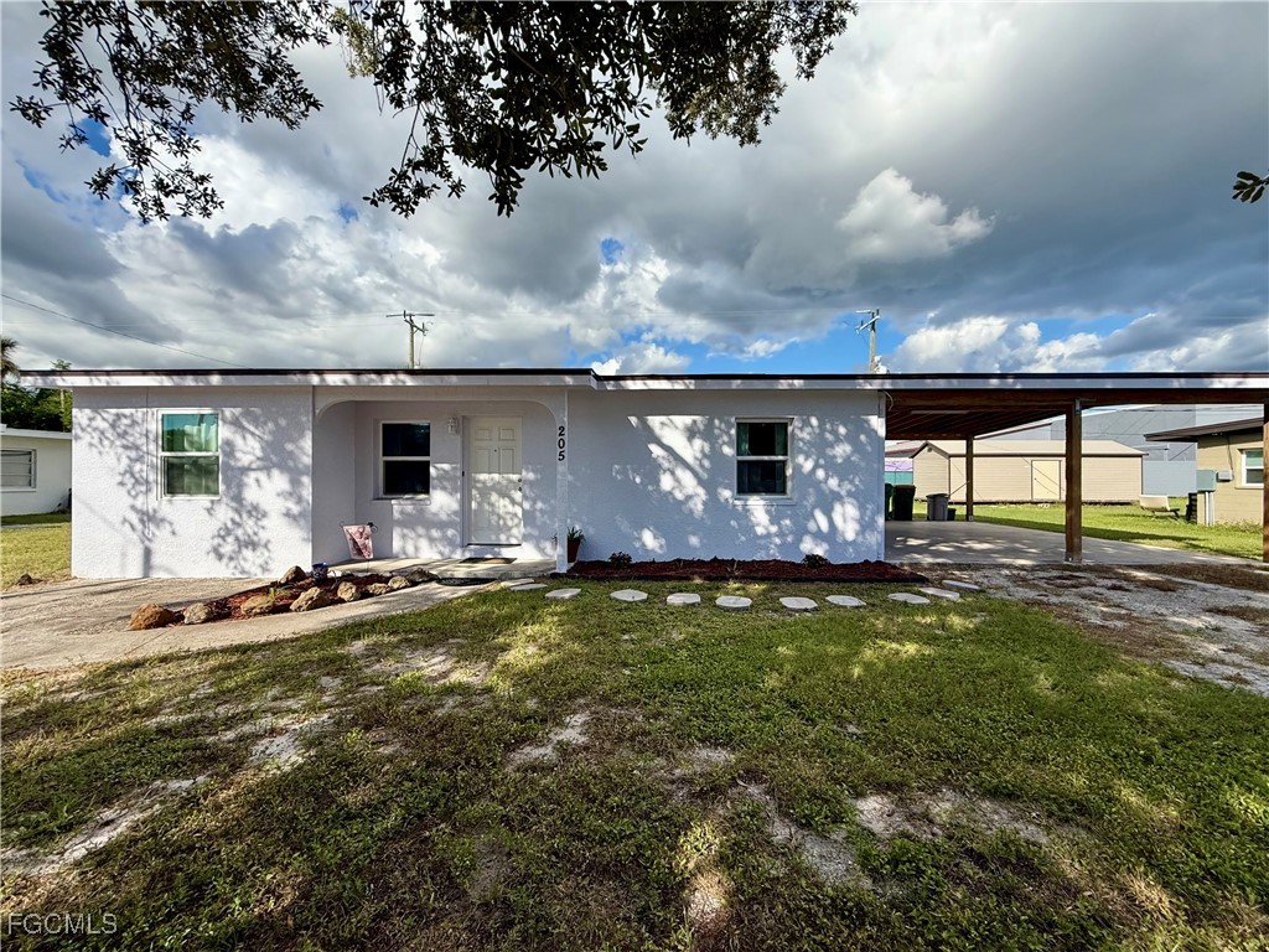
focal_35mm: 14
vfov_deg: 85.7
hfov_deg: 102.1
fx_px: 513
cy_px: 476
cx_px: 634
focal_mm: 2.22
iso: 50
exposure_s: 1/1961
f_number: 2.2
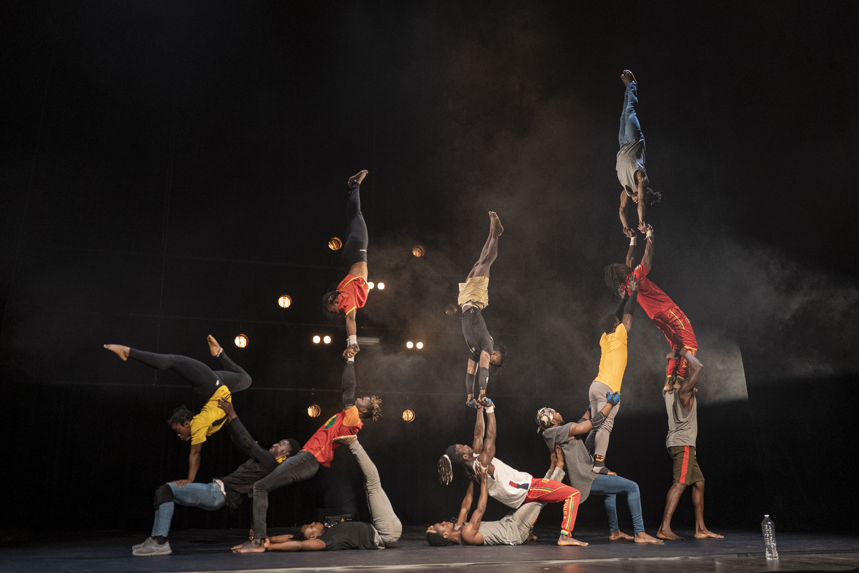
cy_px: 286
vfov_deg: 40.0
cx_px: 430
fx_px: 787
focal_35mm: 33
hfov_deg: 57.2
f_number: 2.2
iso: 4000
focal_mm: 22
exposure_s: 1/200
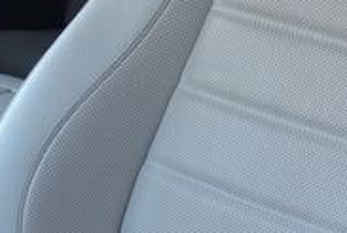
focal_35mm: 134
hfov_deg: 15.3
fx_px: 1295
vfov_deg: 10.0
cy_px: 356
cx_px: 192
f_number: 4.5
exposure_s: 1/80
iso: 500
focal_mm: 24
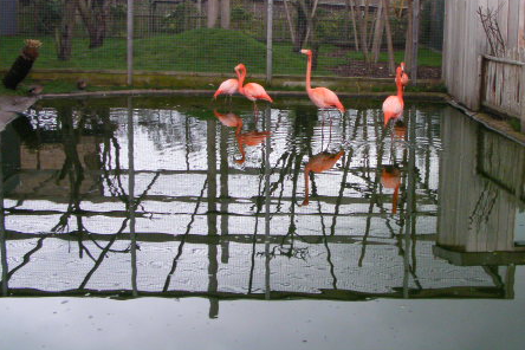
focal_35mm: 57
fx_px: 831
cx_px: 337
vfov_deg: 23.7
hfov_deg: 34.8
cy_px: 115
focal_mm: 6.3
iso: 200
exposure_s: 1/142
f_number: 3.5
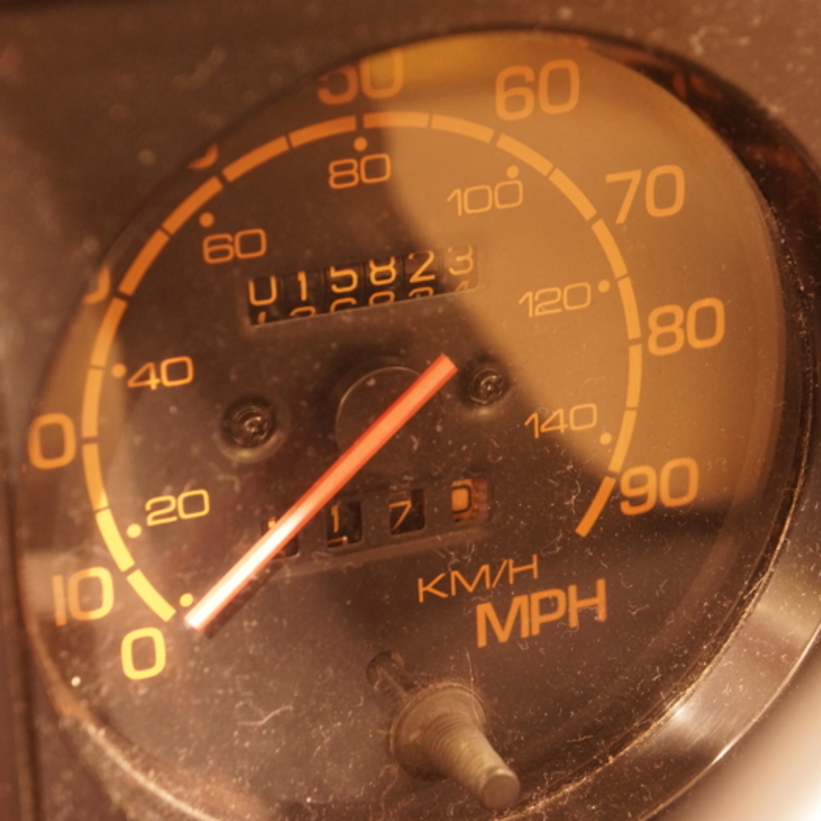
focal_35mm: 106
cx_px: 465
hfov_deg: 16.4
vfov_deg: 16.4
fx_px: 2844
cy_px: 408
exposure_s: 1/8
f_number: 6.3
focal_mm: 55
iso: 1600
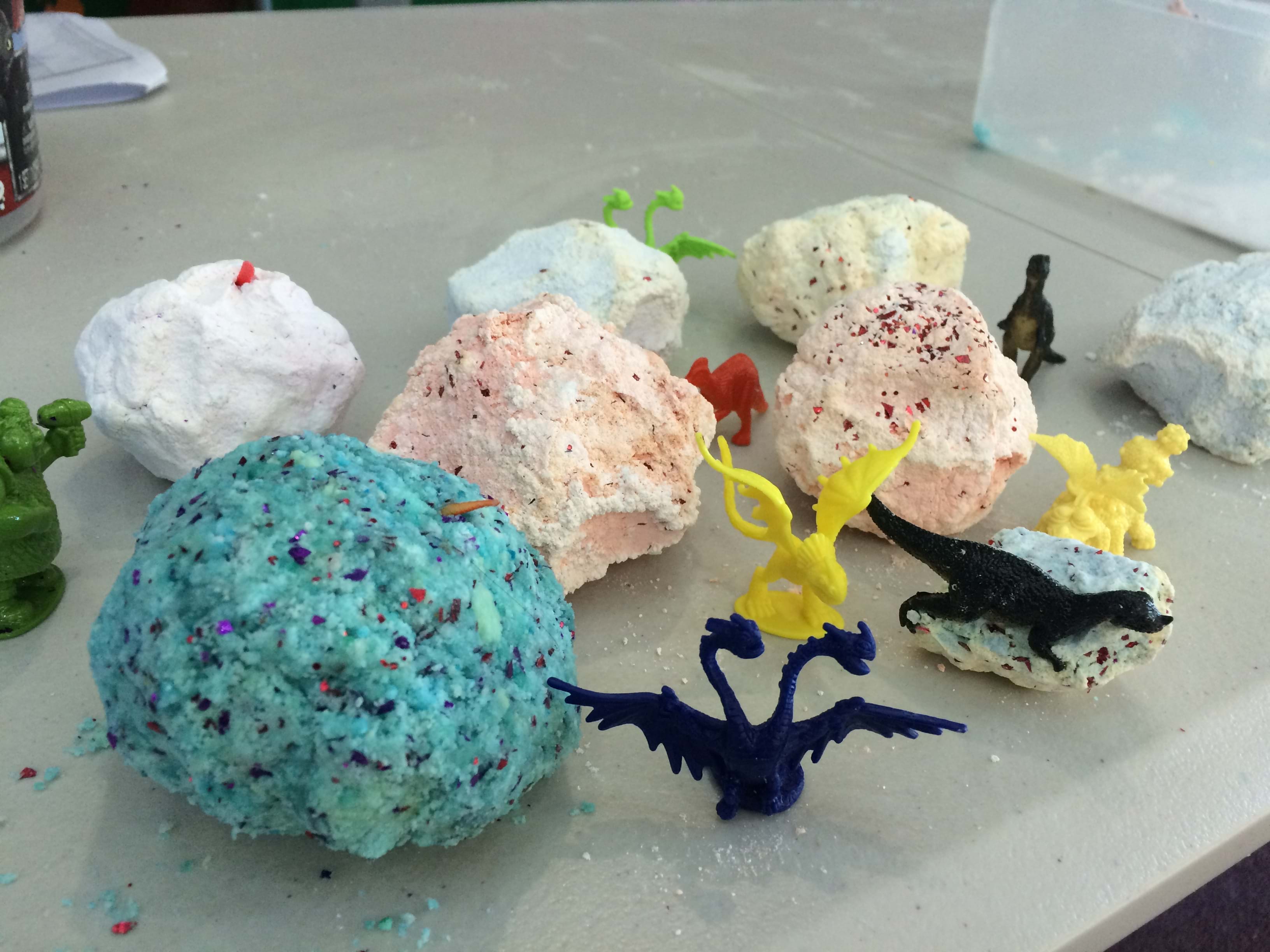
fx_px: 1064
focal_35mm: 29
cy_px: 476
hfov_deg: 61.7
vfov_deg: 48.2
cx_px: 635
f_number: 2.2
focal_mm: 4.15
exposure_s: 1/33
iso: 80
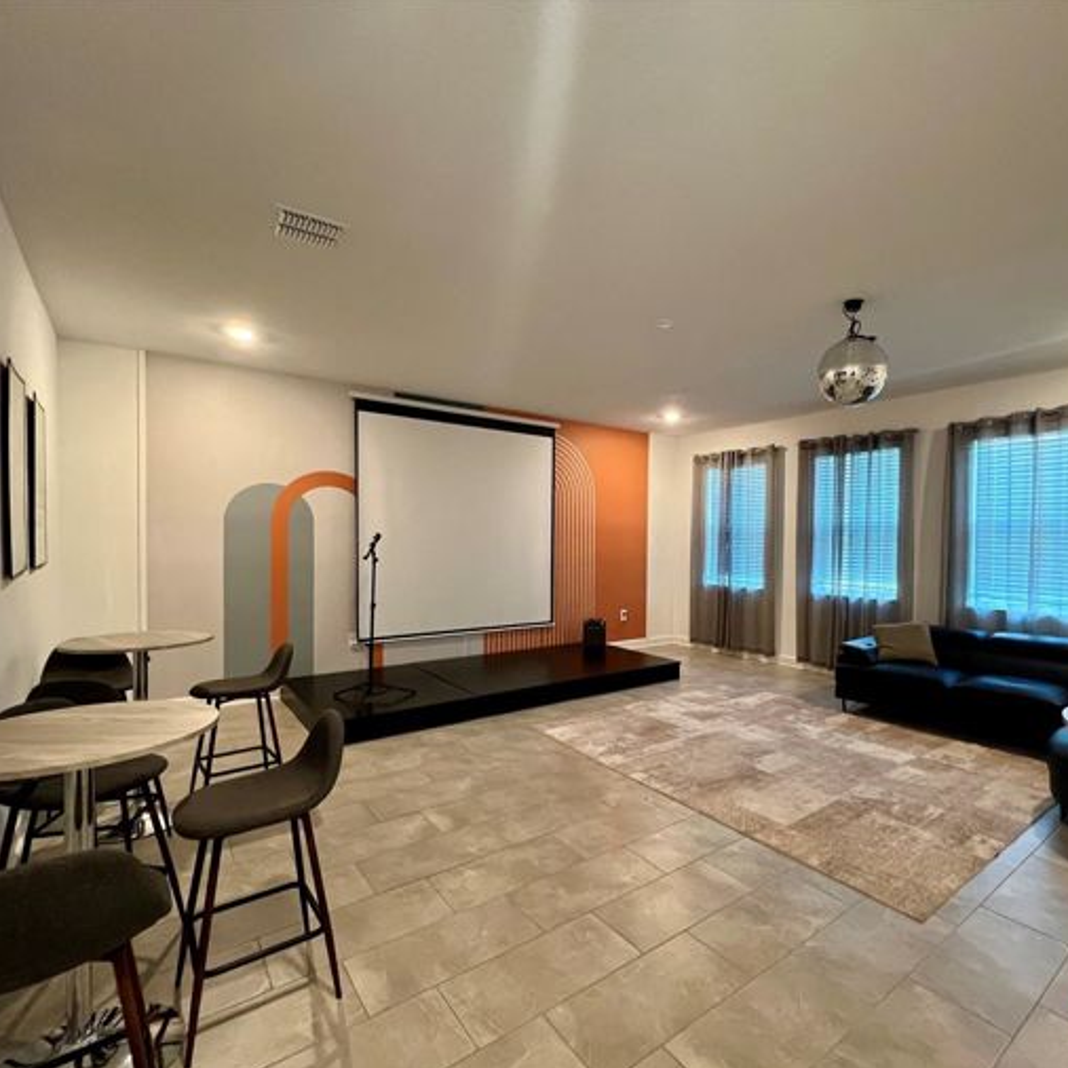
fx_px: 558
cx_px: 624
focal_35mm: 16
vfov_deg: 87.4
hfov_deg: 86.7
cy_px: 553
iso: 400
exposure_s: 1/60
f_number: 1.8
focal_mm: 1.57
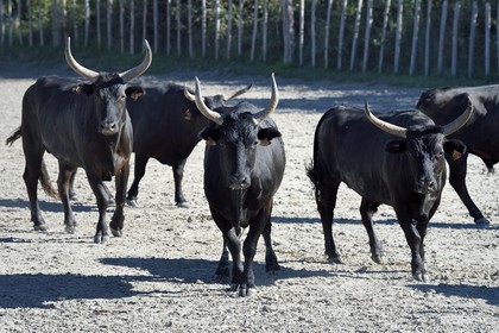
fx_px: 2772
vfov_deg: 6.9
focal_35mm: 200
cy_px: 166
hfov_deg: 10.3
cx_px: 250
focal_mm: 200
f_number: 7.1
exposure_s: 1/1000
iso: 400
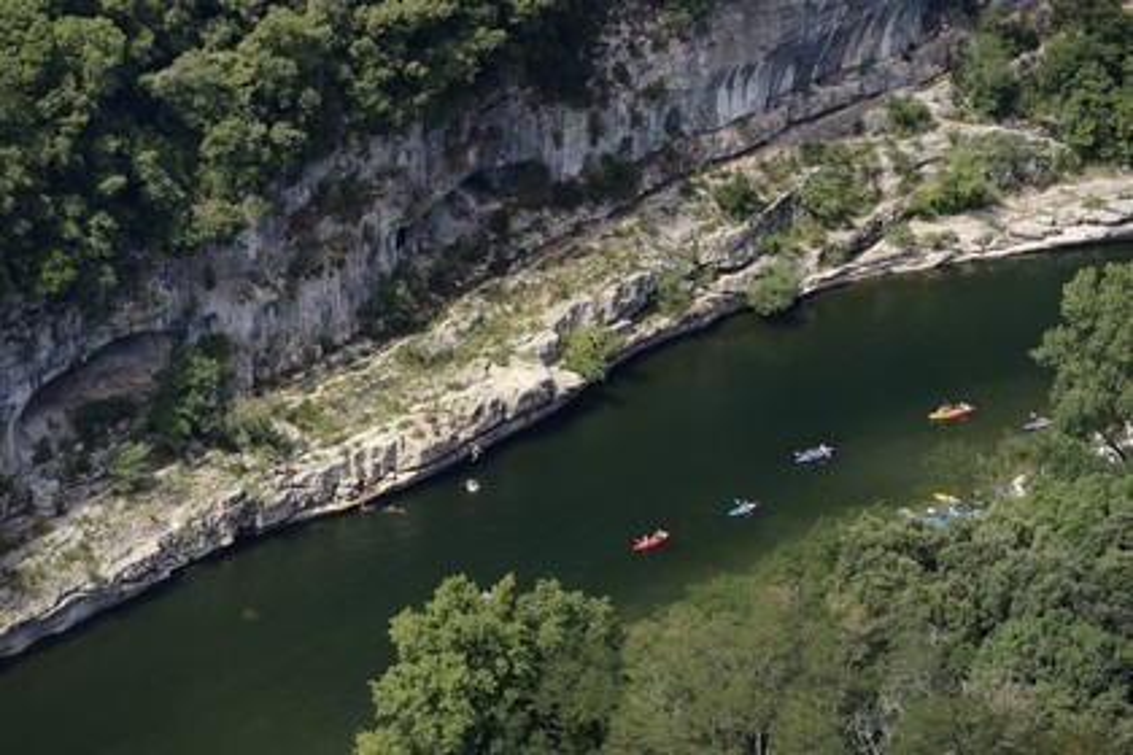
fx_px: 6294
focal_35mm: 200
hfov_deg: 10.3
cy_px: 378
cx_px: 566
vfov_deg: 6.9
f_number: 7.1
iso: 200
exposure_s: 1/320
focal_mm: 200
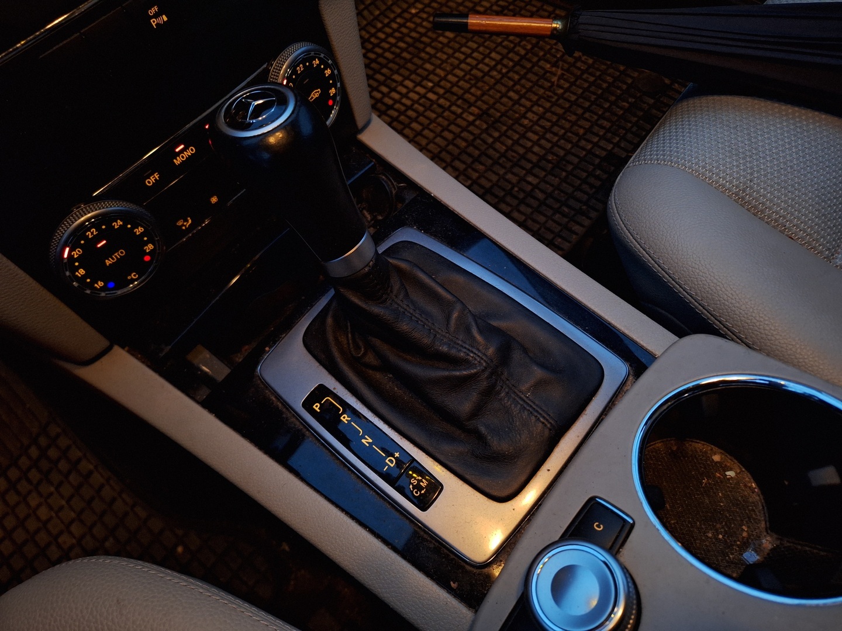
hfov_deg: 73.9
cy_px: 316
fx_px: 559
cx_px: 421
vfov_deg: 58.9
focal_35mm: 23
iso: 500
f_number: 1.8
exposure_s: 1/24
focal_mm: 5.54
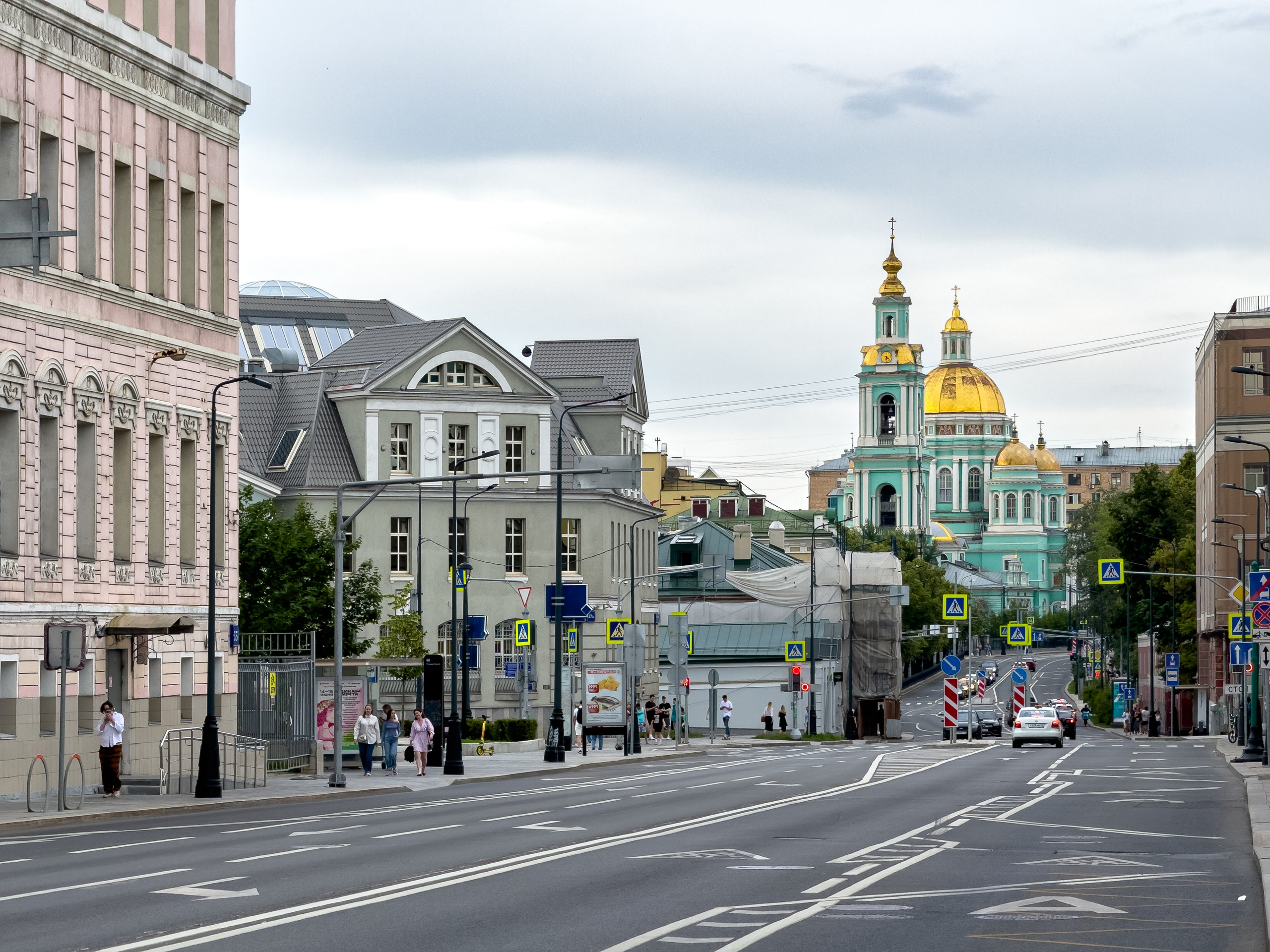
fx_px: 4403
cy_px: 476
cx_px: 635
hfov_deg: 16.4
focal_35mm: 120
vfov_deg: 12.3
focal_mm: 15.66
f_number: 2.8
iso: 50
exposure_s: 1/540
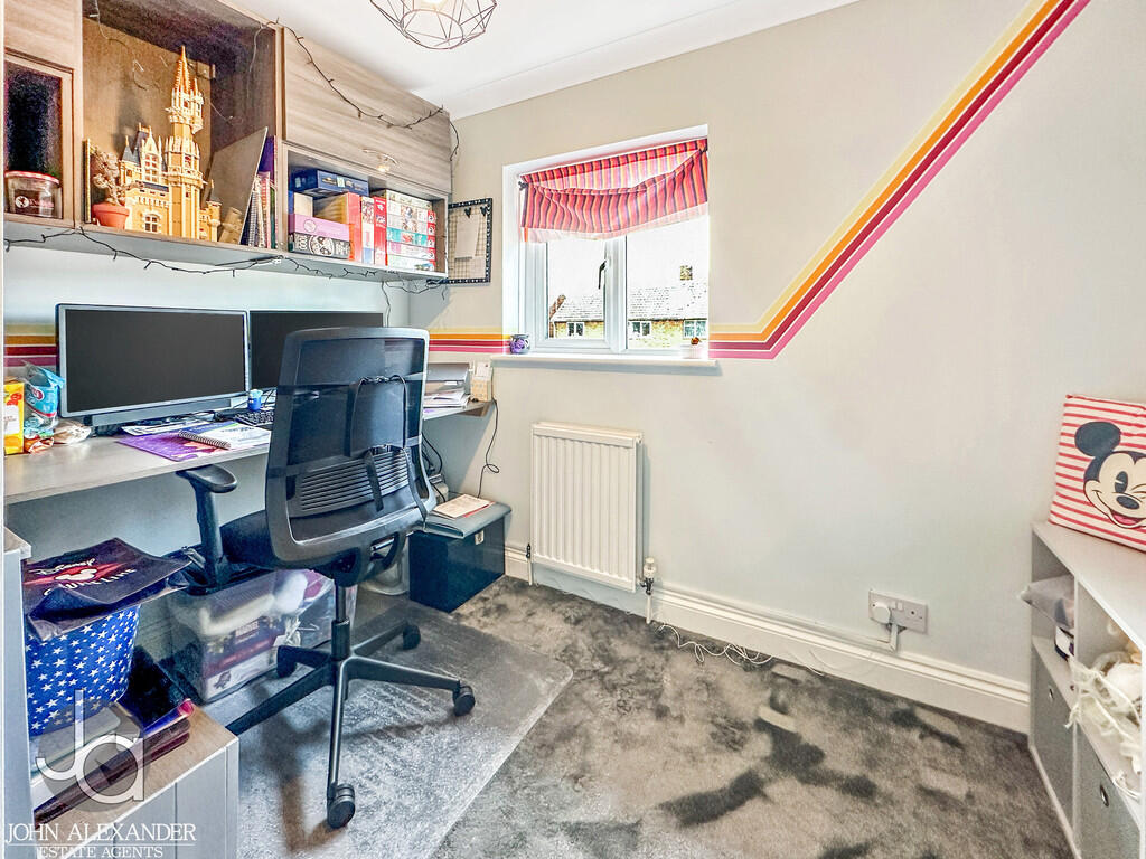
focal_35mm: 14
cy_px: 430
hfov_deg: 102.1
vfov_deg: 85.7
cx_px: 573
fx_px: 463
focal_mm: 2.22
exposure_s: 1/60
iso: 320
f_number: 2.2
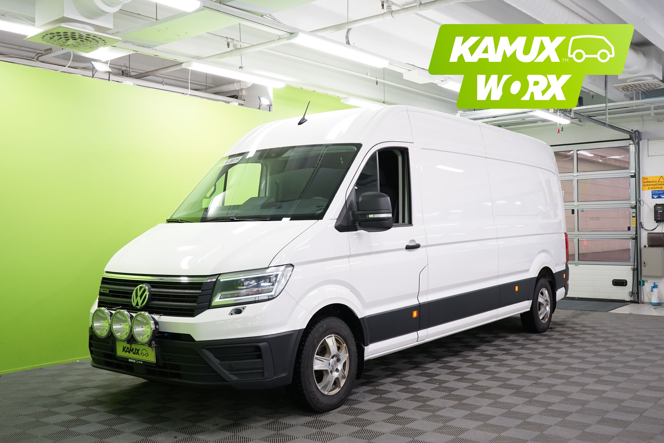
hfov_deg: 53.1
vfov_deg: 36.9
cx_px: 332
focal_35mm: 36
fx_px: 664
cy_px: 222
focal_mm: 36
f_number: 6.3
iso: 500
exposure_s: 1/25
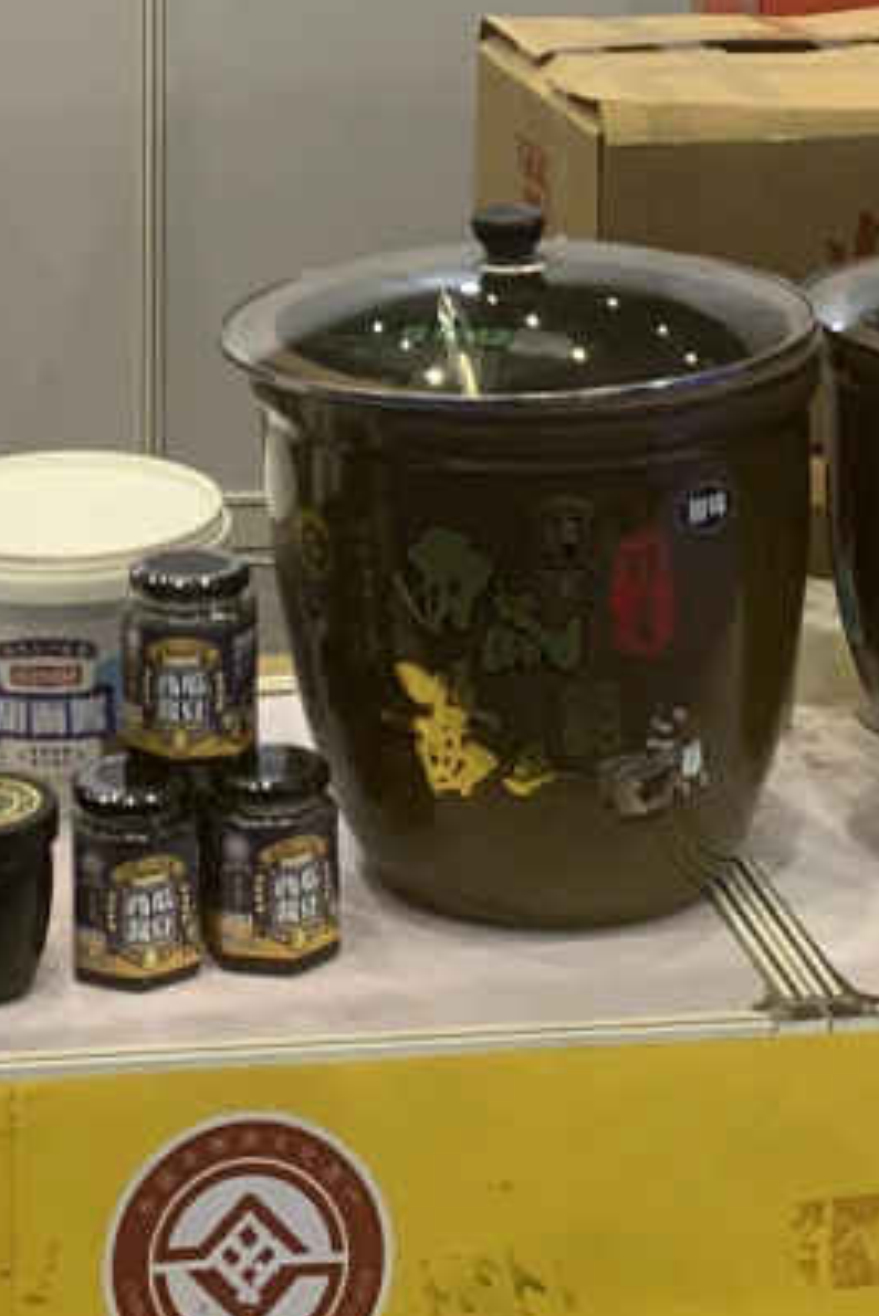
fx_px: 3586
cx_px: 182
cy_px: -597
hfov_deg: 13.9
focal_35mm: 98
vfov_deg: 18.6
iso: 50
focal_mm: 4.25
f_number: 1.8
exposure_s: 1/50
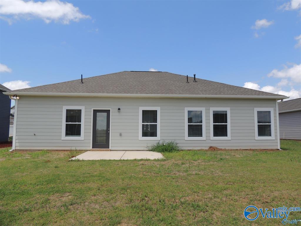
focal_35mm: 24
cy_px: 113
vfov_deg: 56.8
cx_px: 150
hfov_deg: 71.6
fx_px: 209
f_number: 3.3
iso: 100
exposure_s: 1/1250
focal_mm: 4.3
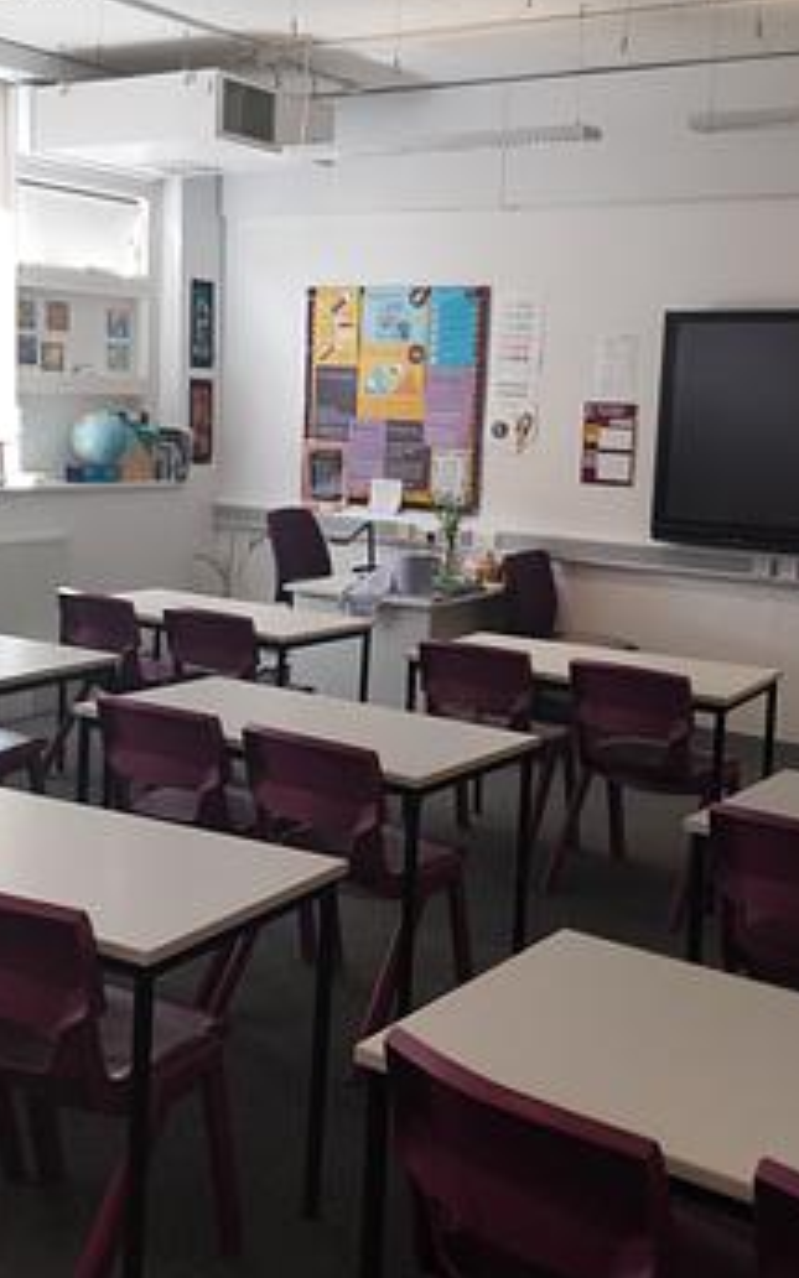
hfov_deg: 31.9
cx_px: 468
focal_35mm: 40
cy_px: 585
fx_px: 1394
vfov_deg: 49.2
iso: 20
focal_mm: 4
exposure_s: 1/30
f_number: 1.8
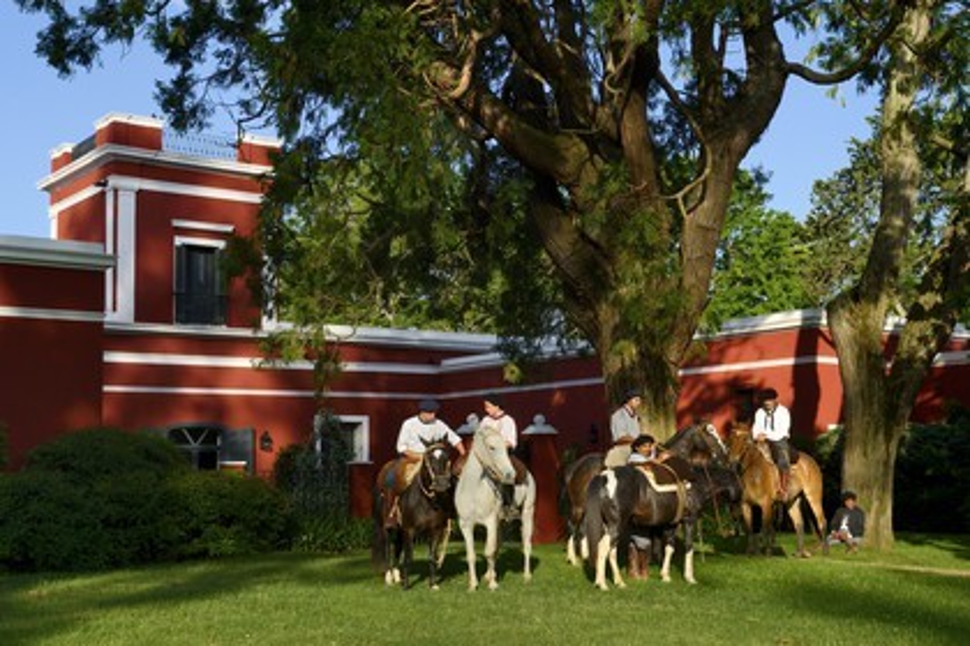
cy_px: 323
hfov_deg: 44.5
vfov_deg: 30.5
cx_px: 485
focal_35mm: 44
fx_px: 1185
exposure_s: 1/320
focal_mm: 44
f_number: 14
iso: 400
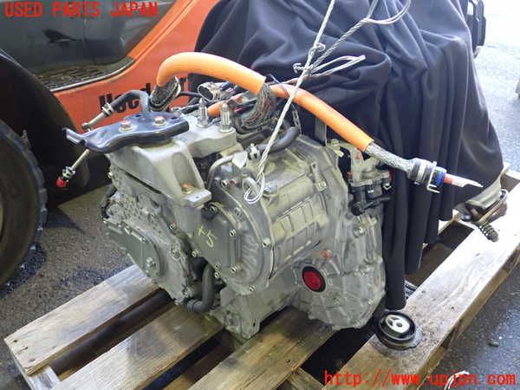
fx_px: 451
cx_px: 260
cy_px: 195
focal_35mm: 30
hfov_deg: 60.0
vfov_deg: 46.8
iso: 320
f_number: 2.3
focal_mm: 5.4
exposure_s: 1/30
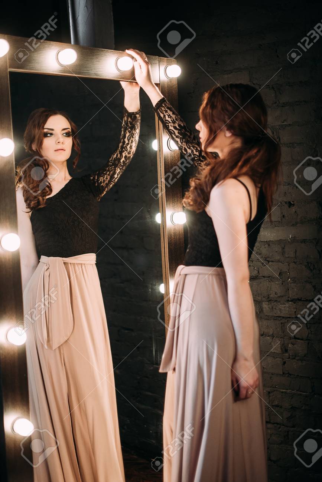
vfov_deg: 39.6
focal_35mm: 50
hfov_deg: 27.0
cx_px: 161
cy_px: 241
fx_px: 671
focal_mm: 50
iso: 400
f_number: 1.6
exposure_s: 1/160
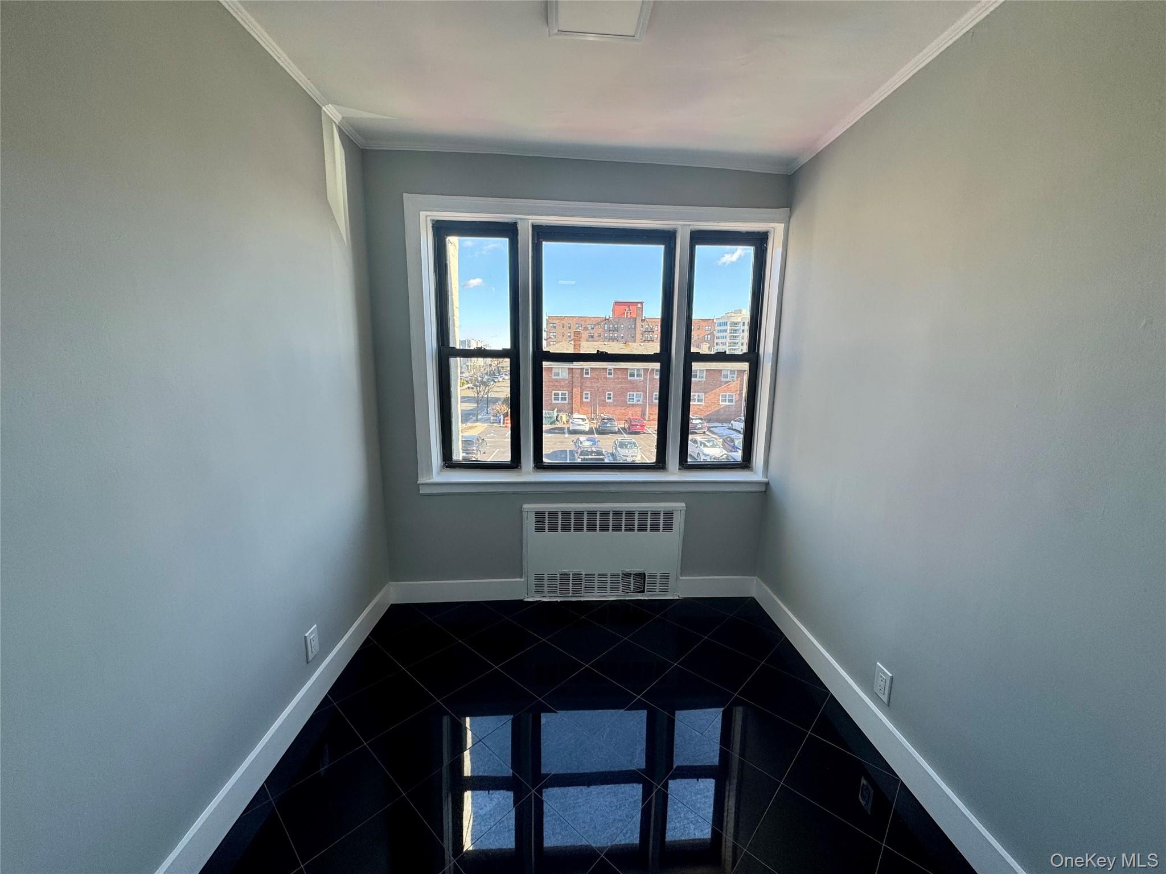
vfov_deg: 85.7
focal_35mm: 14
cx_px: 583
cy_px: 437
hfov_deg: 102.1
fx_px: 472
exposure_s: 1/134
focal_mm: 2.22
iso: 40
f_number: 2.2
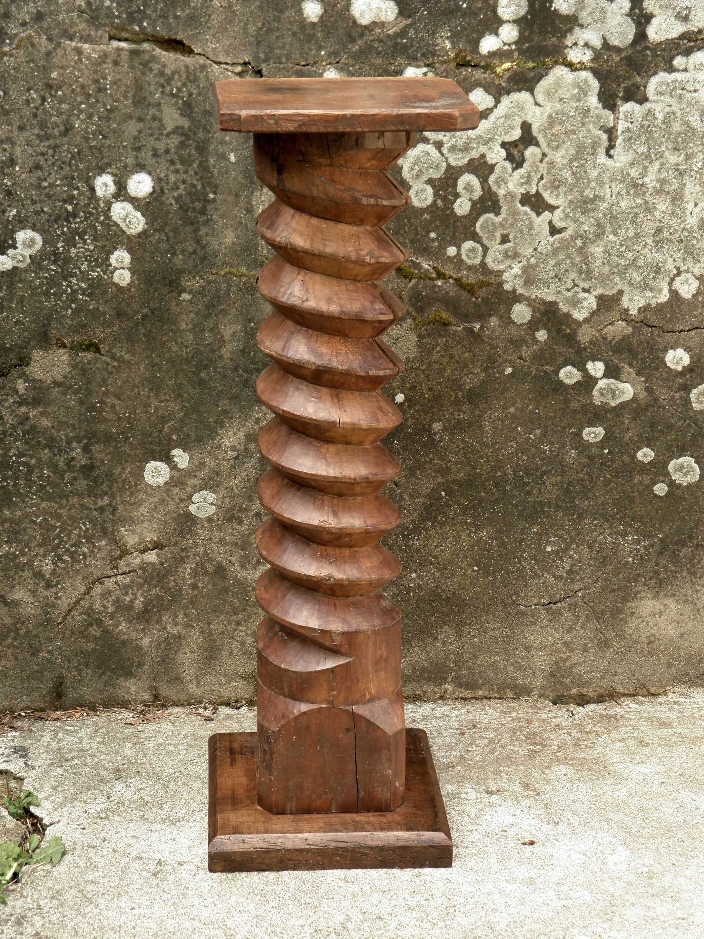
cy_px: 470
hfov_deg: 21.6
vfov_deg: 28.6
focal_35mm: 68
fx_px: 1844
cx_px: 352
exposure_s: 1/50
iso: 125
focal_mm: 12.2
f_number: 4.3
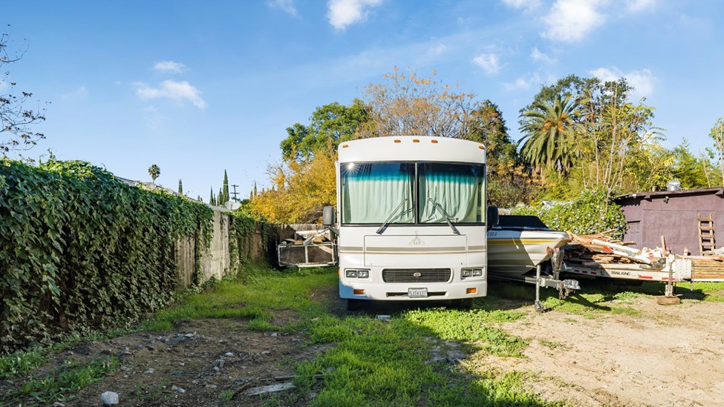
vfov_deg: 51.5
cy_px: 216
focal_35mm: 22
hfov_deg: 81.2
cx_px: 368
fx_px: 422
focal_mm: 20
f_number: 9.5
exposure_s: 1/45
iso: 80
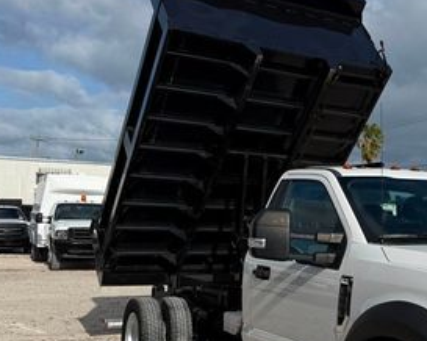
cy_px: 210
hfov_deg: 32.1
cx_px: 405
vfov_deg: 27.5
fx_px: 695
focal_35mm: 55
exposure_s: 1/9091
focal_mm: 6.76
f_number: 1.78
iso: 80
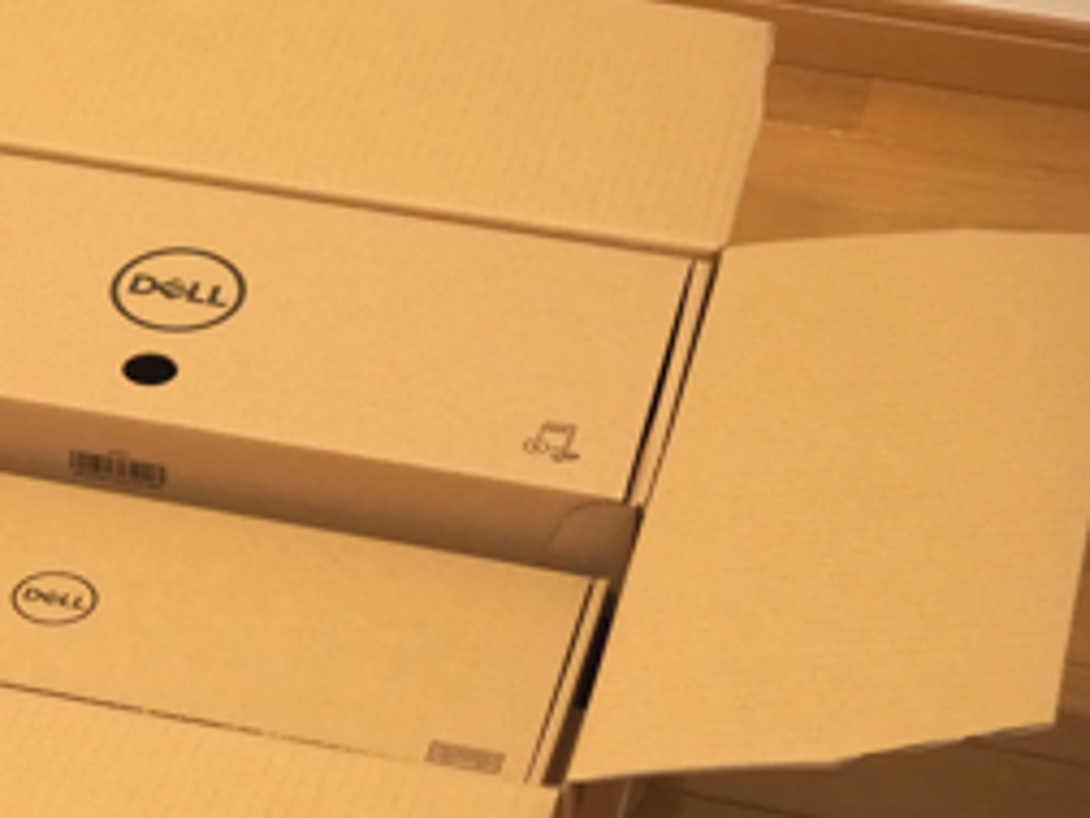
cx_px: 125
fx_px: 3716
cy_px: 506
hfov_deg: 16.5
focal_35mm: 118
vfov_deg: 12.5
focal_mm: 31
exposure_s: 1/60
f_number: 4
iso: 2000
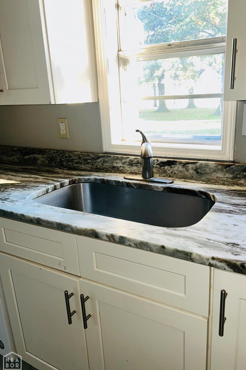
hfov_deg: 46.2
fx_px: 287
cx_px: 142
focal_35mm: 28
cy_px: 184
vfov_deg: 65.5
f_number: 1.5
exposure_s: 1/51
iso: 50
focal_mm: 5.7
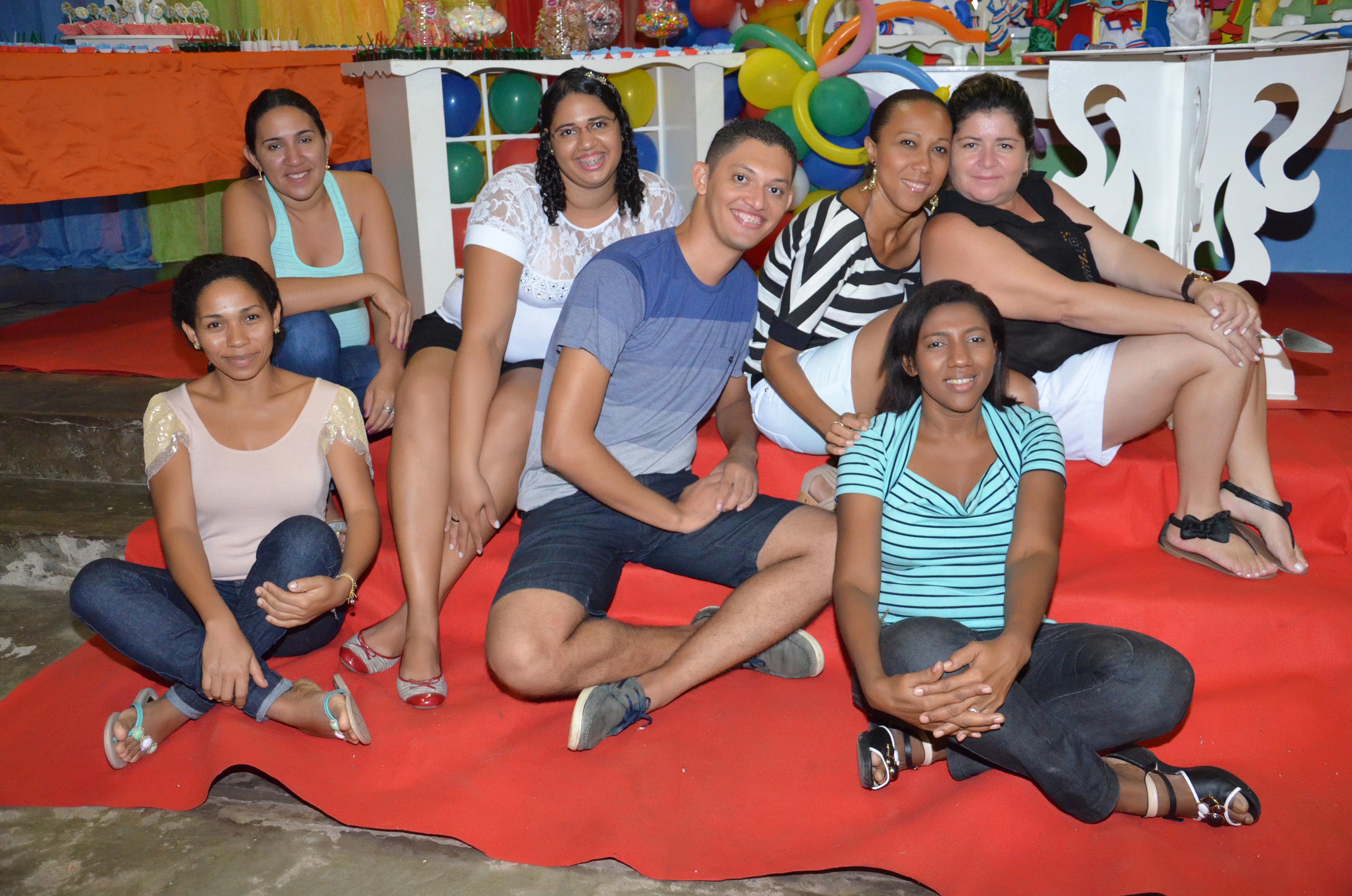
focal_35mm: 32
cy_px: 448
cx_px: 676
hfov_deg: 59.6
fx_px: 1181
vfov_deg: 41.5
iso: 3200
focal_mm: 21
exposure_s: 1/60
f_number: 4
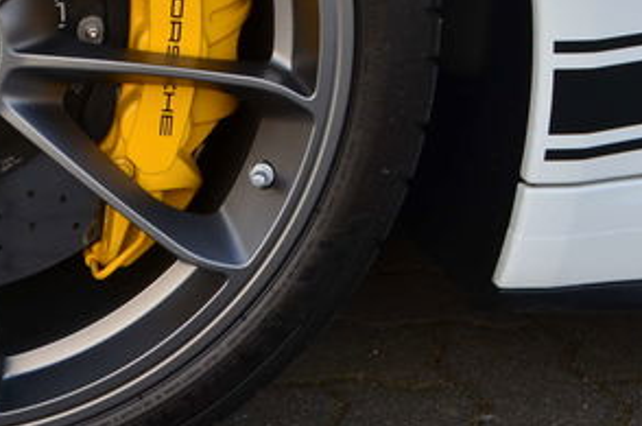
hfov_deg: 20.3
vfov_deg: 14.2
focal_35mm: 94
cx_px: -138
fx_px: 1674
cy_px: -26
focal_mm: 24
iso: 200
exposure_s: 1/60
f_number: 10
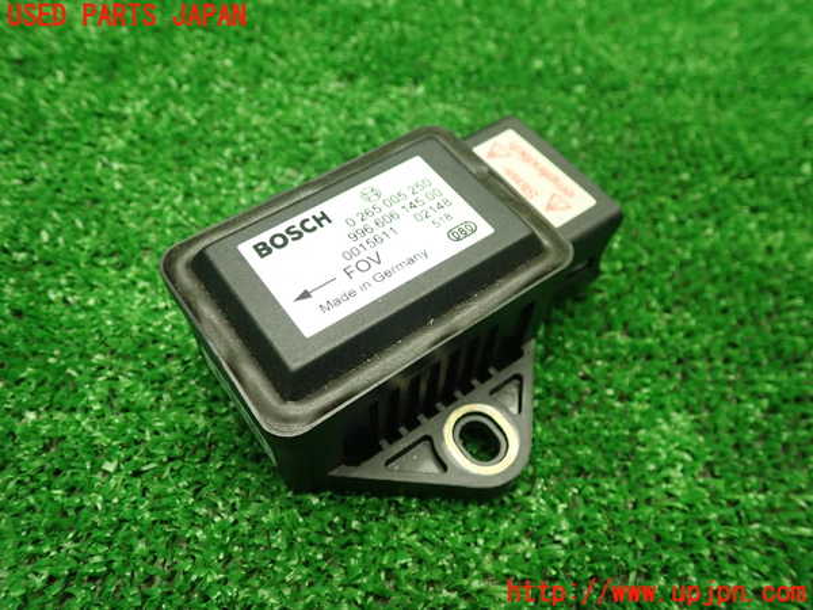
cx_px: 406
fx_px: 705
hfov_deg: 60.0
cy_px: 305
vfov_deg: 46.8
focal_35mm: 30
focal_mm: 5.5
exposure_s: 1/125
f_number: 2.3
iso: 640
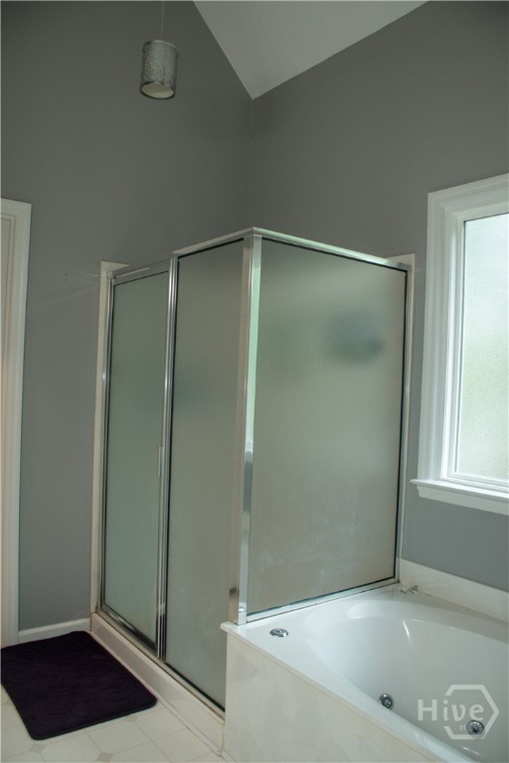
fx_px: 573
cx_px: 254
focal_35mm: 27
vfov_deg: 67.4
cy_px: 382
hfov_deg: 47.9
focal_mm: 18
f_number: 5
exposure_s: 1/40
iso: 450
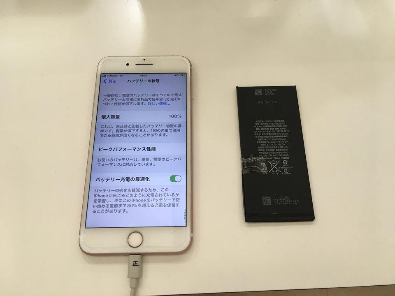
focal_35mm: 29
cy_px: 148
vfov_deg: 48.2
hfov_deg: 61.7
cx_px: 198
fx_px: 331
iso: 25
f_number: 2.2
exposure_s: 1/30
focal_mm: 4.15
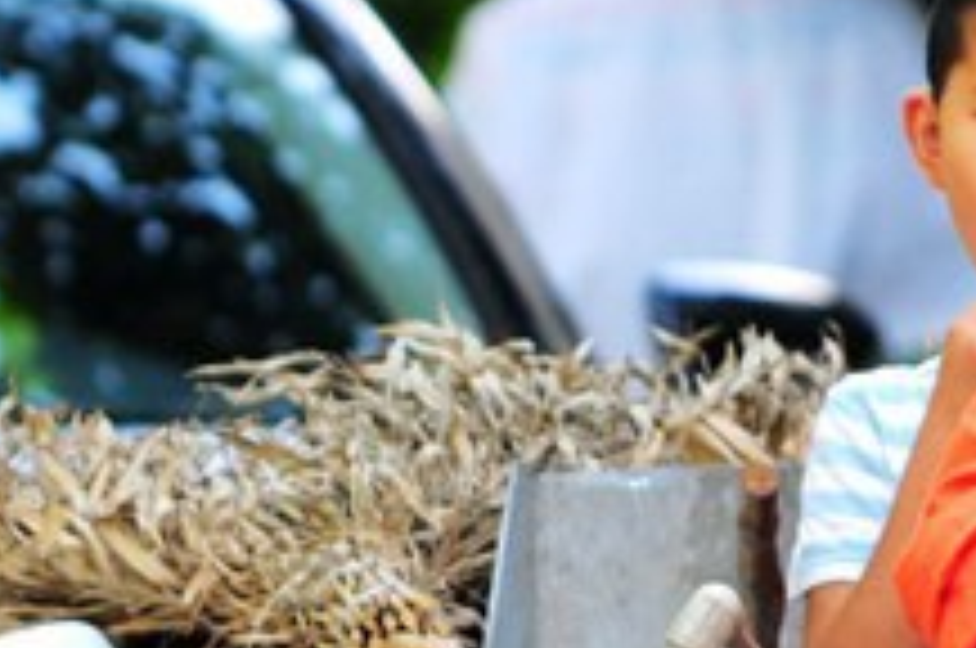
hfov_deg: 1.8
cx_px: 1354
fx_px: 31808
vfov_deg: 1.2
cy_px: 637
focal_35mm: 1175
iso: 400
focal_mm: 200
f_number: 3.2
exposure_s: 1/320
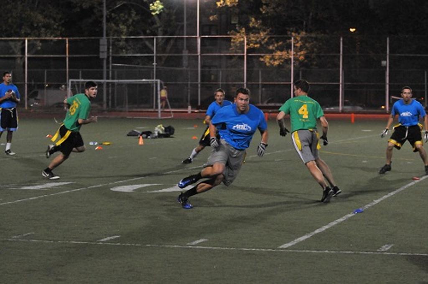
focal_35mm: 117
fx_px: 1389
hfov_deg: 17.5
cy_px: 142
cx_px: 214
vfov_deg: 11.7
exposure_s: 1/500
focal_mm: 78
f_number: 2.8
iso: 3200
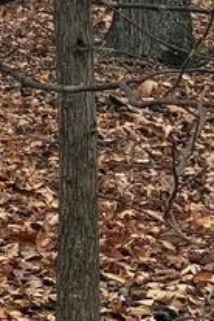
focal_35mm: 174
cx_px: -540
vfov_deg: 11.5
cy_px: -85
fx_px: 1551
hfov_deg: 6.7
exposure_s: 1/395
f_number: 1.78
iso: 80
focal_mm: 6.76
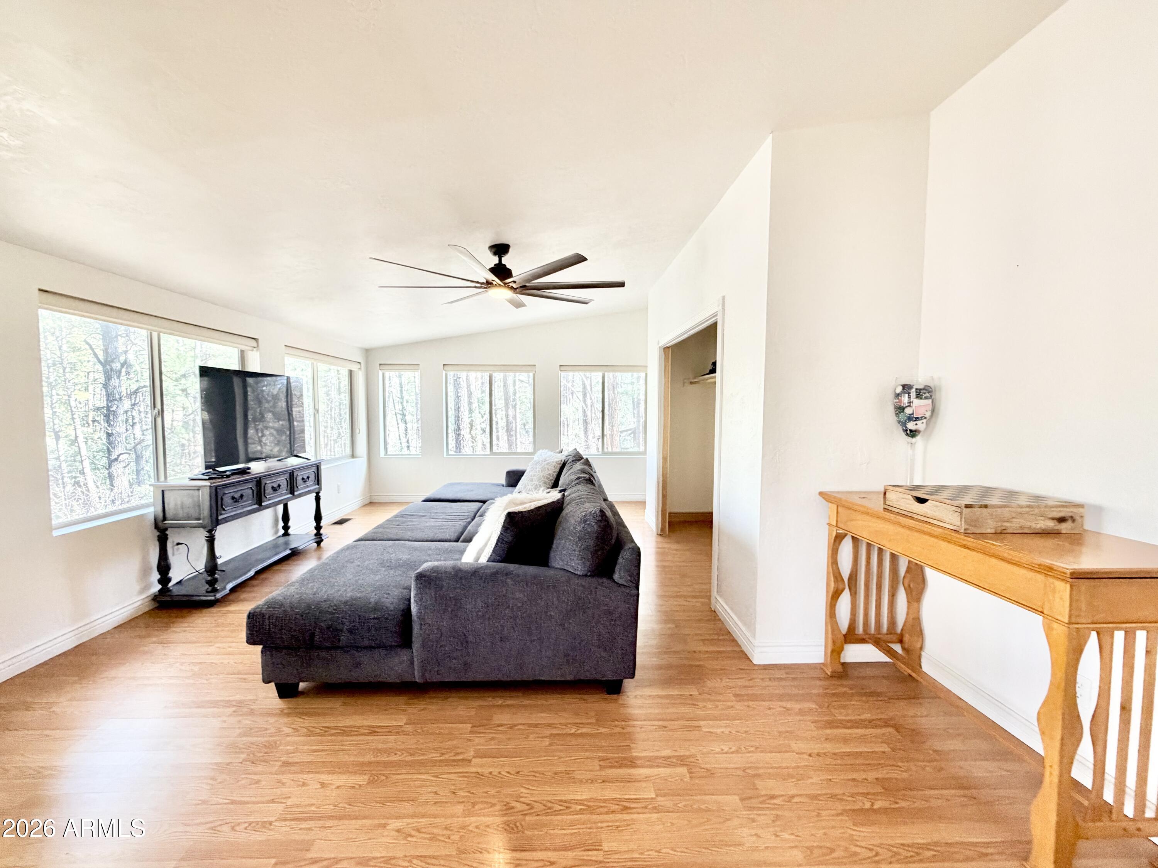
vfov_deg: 85.7
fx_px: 468
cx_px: 579
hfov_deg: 102.1
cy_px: 434
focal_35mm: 14
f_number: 2.2
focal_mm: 2.22
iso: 320
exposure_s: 1/89
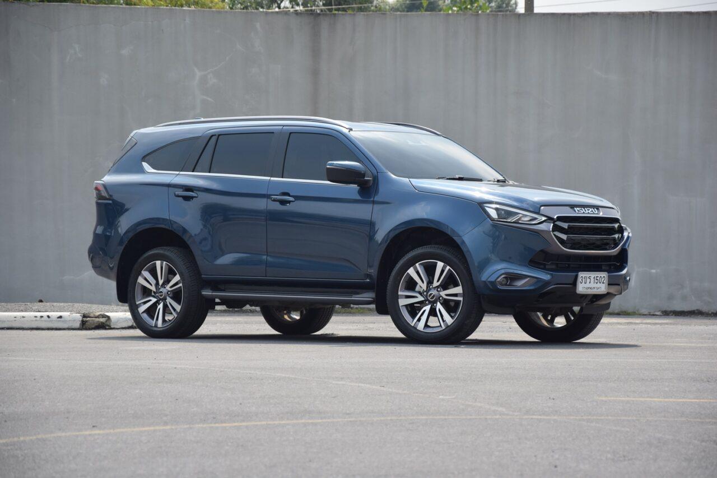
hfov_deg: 14.9
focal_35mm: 138
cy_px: 239
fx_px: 2748
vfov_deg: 9.9
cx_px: 358
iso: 400
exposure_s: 1/1250
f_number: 5.6
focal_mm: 92
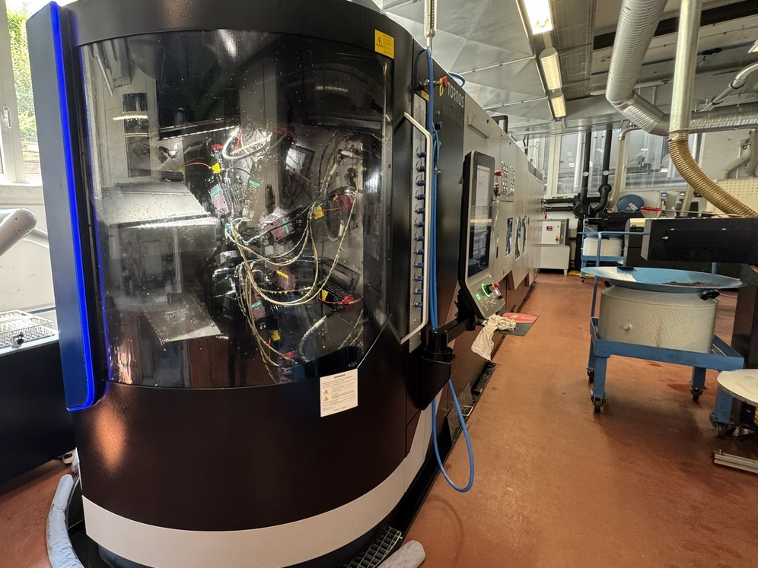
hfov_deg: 85.6
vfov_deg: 71.6
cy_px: 272
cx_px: 273
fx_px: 394
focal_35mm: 18
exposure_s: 1/56
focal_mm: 2.22
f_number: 2.2
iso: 400
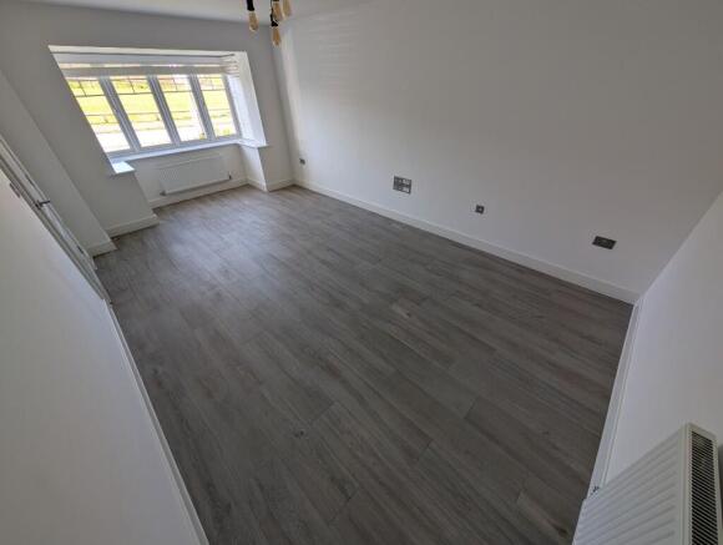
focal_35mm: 12
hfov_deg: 110.4
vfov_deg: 94.7
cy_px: 272
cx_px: 362
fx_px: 251
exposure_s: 1/193
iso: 60
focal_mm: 2.02
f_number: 1.7
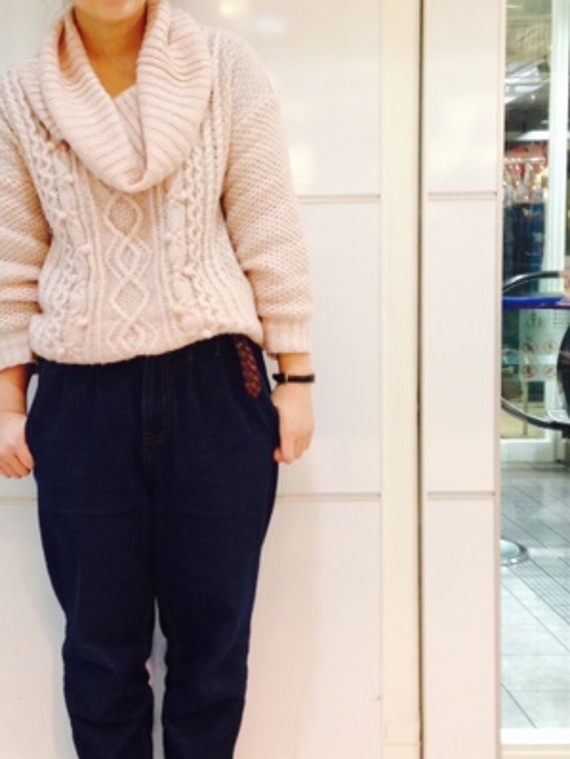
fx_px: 1162
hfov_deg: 27.3
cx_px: 160
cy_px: 349
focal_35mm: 53
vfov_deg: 36.1
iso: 100
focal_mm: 4.12
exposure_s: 1/20
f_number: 2.4
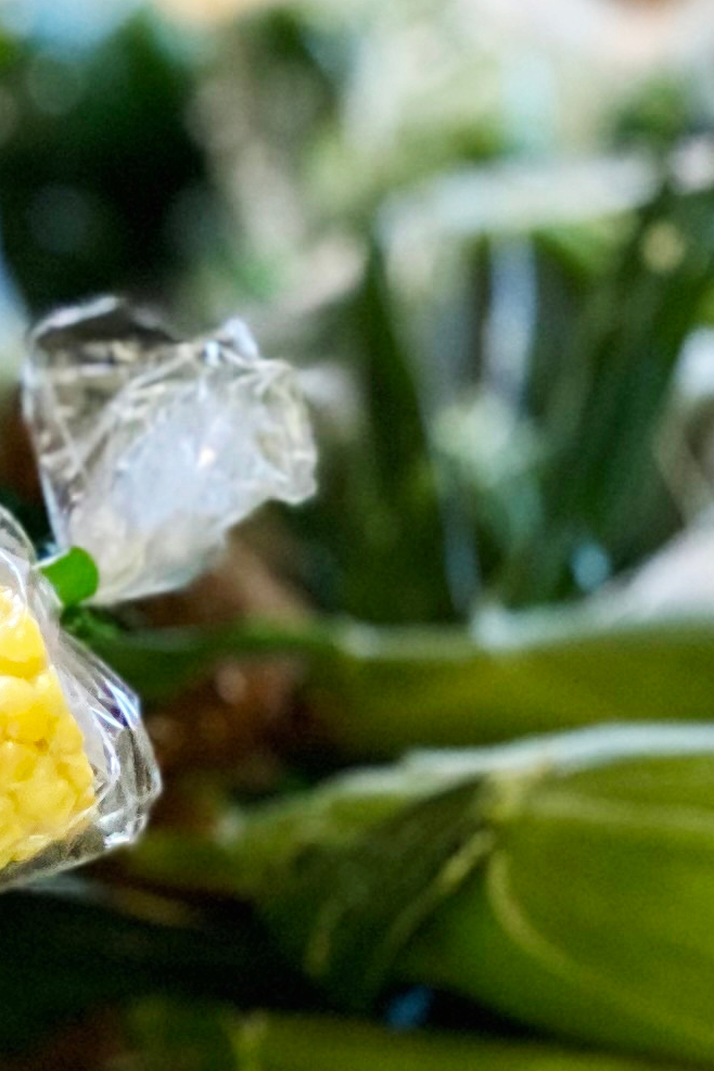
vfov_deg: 9.3
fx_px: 6574
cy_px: 296
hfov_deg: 5.8
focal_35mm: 221
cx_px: -1468
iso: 200
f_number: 2
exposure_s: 1/120
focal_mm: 6
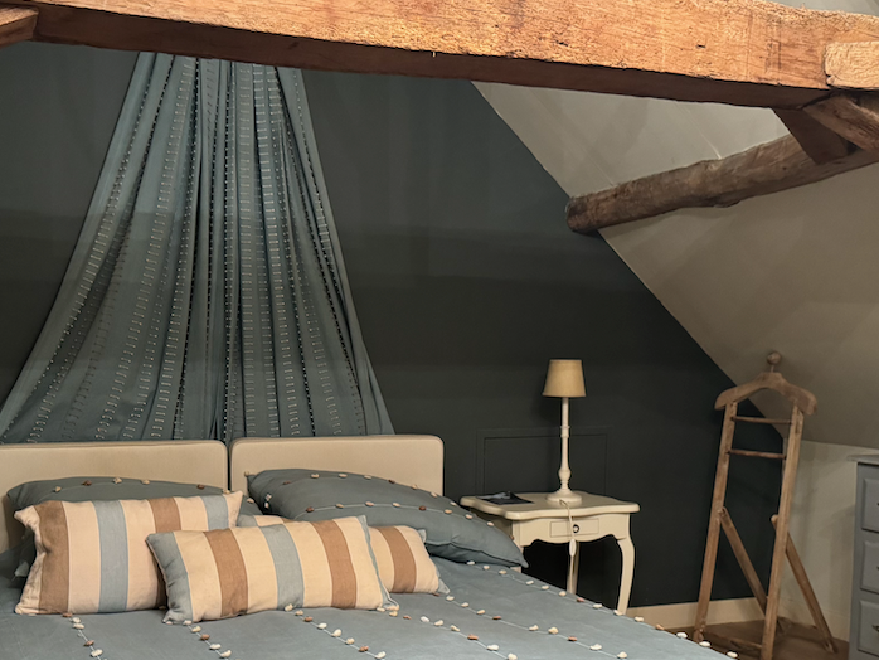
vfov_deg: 32.4
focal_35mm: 44
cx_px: 360
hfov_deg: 42.8
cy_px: 484
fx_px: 1118
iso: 640
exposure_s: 1/33
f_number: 1.78
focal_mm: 6.76
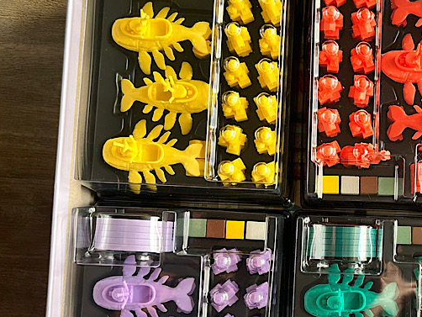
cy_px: 208
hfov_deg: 34.3
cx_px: 373
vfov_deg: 27.4
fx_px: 646
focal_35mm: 53
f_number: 1.5
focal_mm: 5.7
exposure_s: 1/66
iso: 125
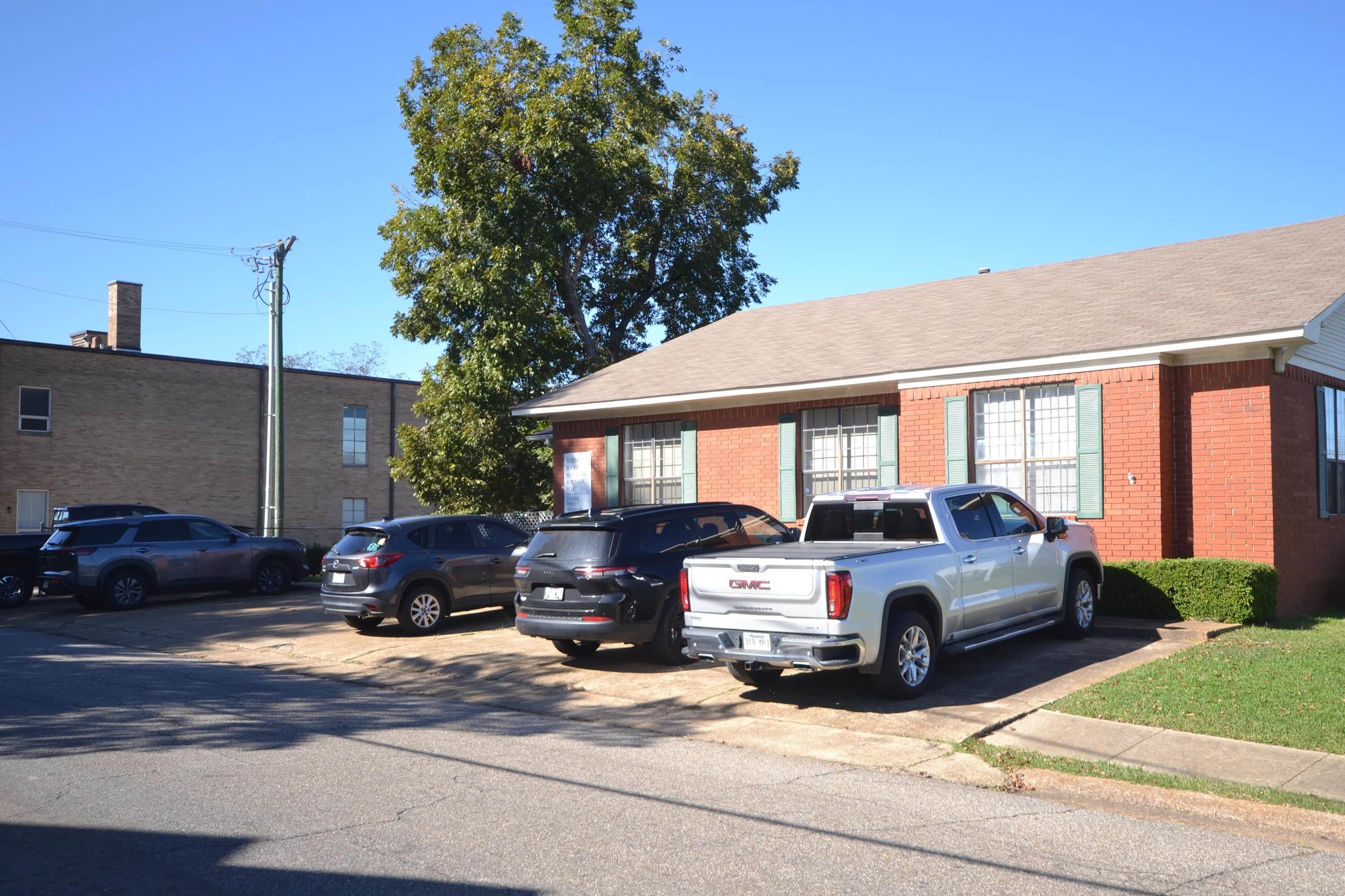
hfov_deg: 55.7
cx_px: 723
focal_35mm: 34
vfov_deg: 38.9
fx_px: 1270
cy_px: 474
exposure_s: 1/160
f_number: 6.3
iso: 100
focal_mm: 20
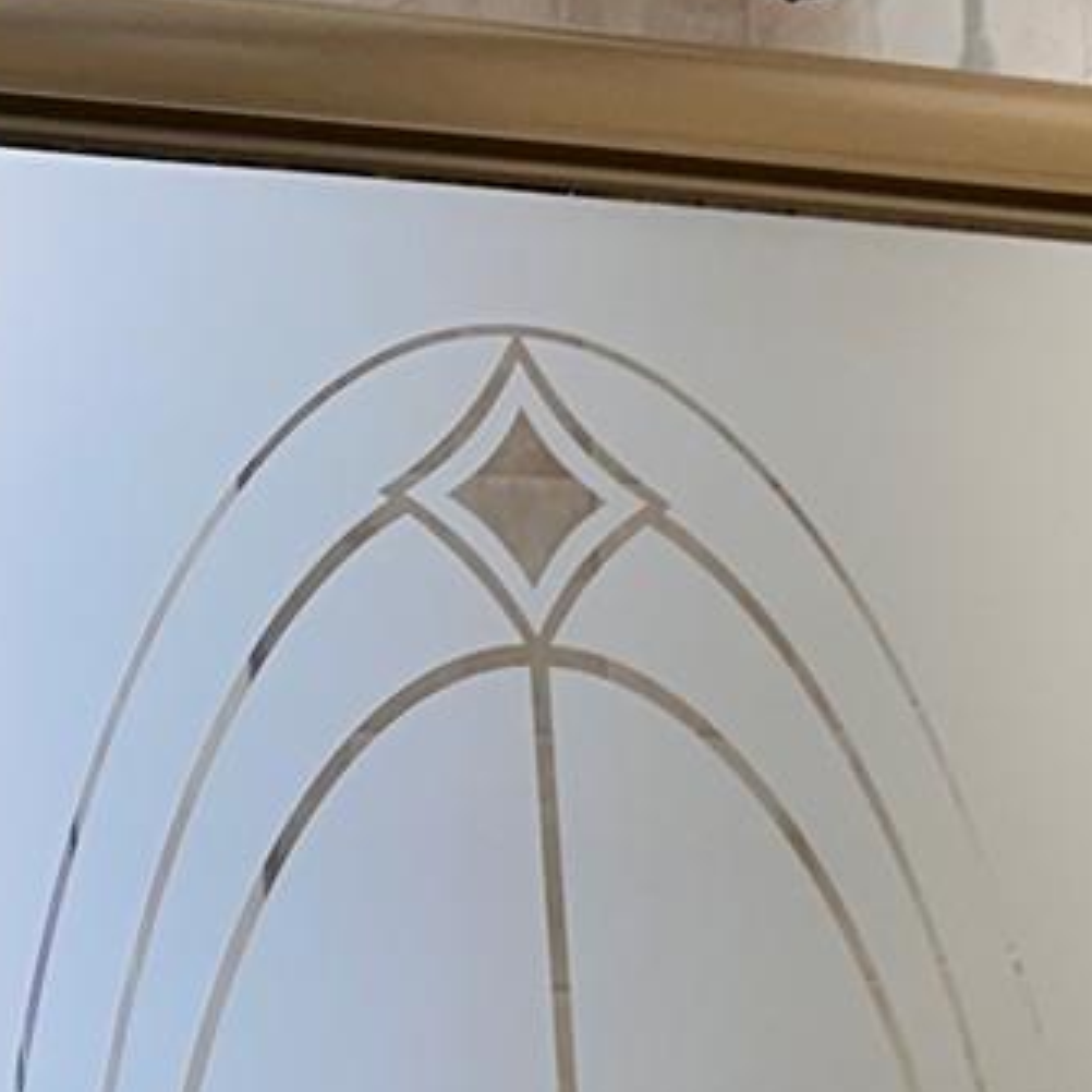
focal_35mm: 130
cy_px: 1216
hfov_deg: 12.3
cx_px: 1942
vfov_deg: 13.2
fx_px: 4640
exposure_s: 1/120
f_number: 1.78
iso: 125
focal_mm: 6.86
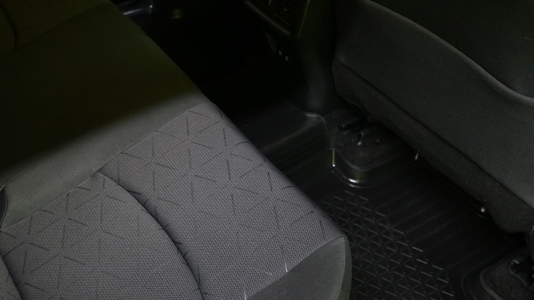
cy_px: 117
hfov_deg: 43.1
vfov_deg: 25.4
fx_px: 666
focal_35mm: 47
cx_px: 174
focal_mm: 31
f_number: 5
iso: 2500
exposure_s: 1/15
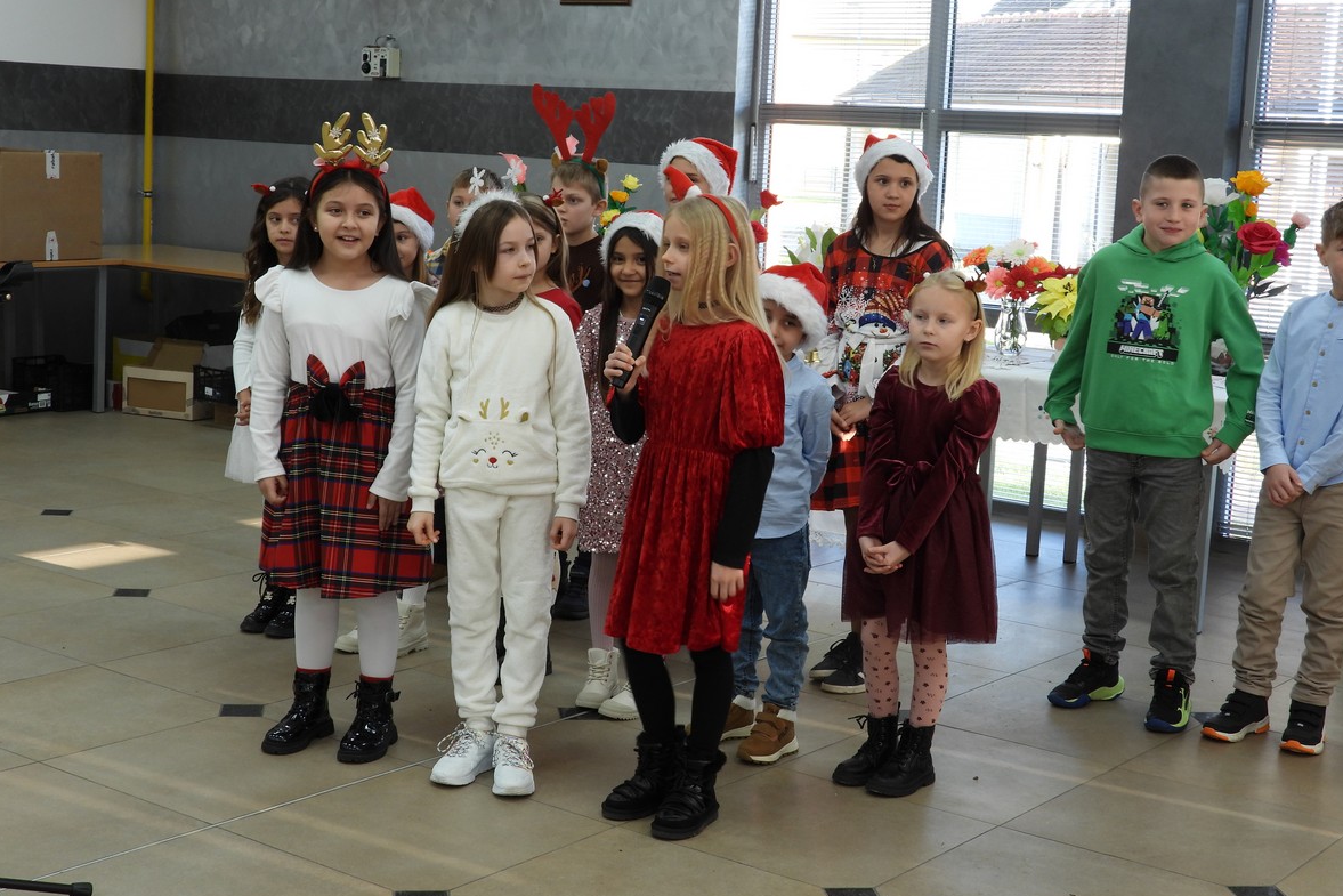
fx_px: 1977
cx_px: 680
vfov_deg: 25.5
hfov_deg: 37.5
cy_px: 431
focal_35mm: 53
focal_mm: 9
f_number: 3.2
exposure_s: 1/40
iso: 100
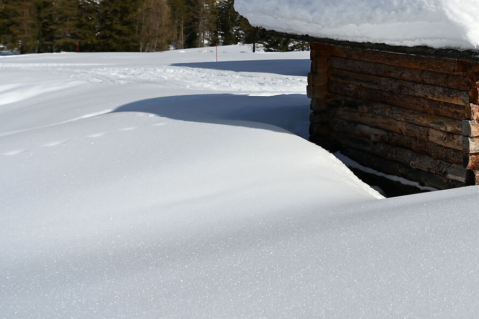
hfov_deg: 27.6
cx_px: 557
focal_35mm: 65
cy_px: -29
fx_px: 864
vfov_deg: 20.0
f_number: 4.5
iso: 100
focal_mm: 24
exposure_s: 1/2000
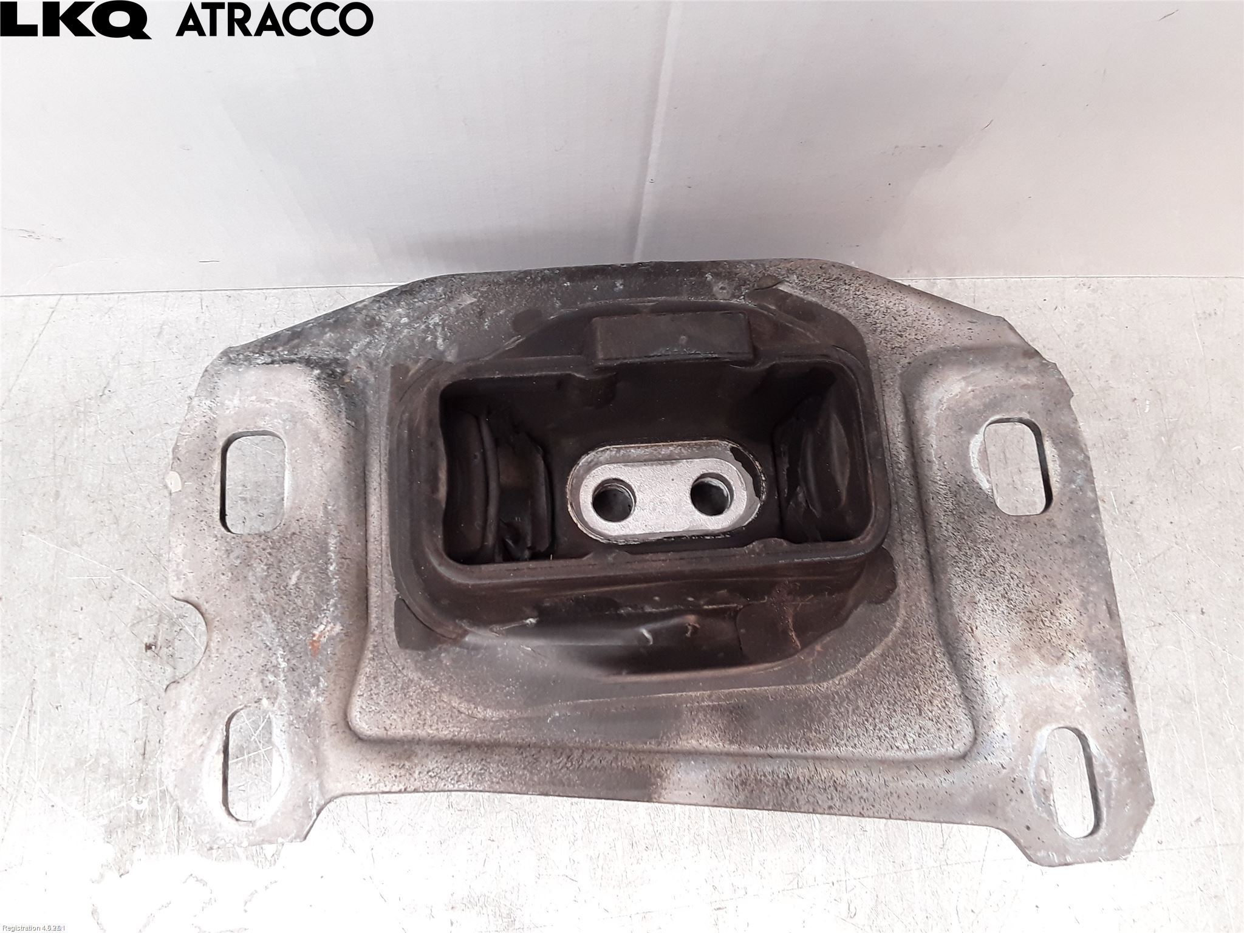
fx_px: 1006
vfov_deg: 49.7
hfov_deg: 63.4
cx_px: 622
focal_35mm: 28
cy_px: 466
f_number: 1.9
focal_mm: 2.91
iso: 80
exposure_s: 1/50
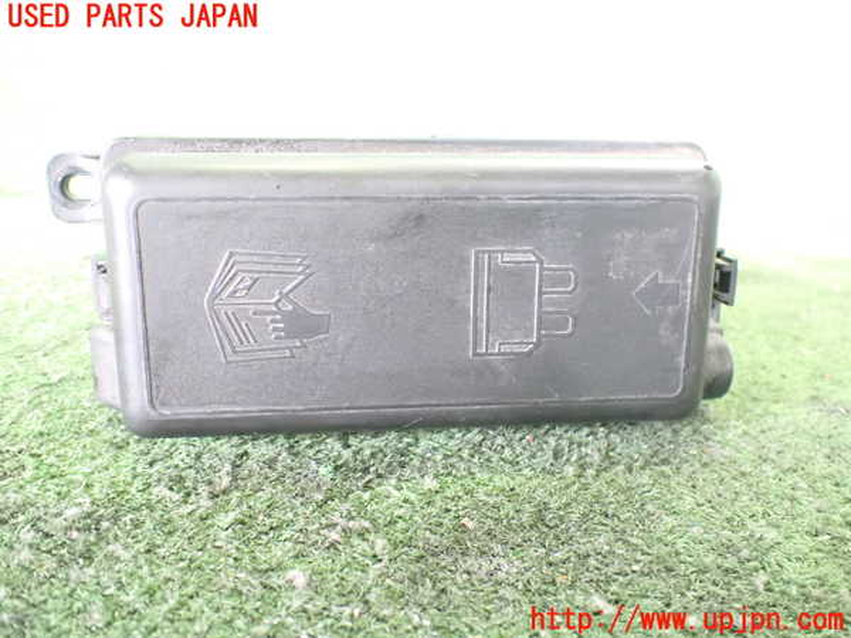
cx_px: 426
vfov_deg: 46.8
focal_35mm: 30
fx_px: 738
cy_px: 319
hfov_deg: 60.0
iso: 1600
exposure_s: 1/30
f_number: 2.3
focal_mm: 5.4
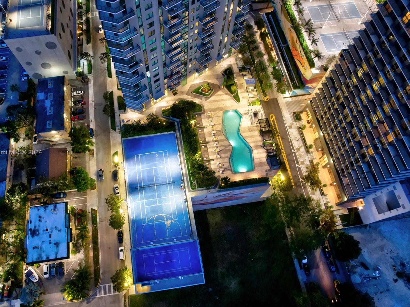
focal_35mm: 24
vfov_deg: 56.8
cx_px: 182
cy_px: 153
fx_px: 284
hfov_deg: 71.4
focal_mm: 8.4
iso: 530
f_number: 2.8
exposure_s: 1/13
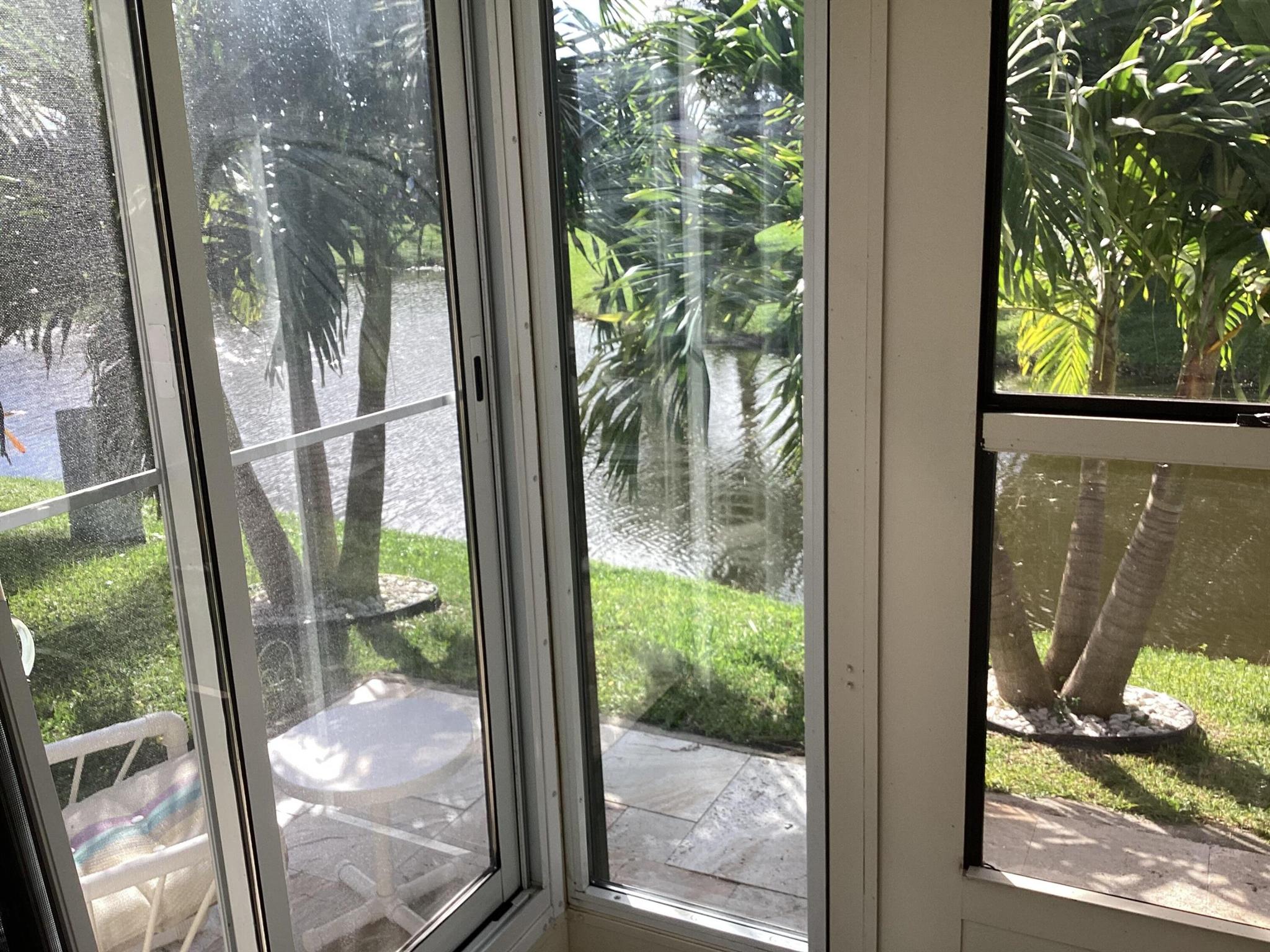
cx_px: 635
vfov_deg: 45.4
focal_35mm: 31
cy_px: 476
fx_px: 1137
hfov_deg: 58.4
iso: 25
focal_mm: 3.3
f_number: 2.4
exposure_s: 1/267
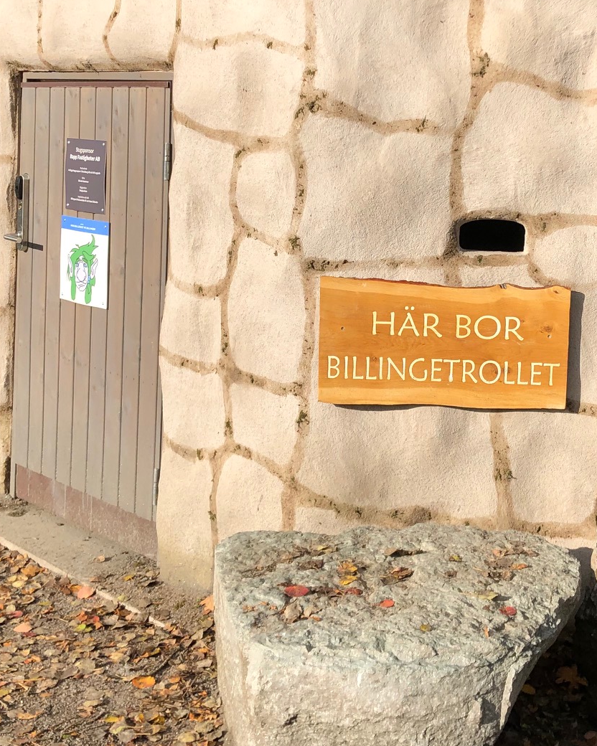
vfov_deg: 35.1
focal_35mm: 53
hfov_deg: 28.4
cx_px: 415
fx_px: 1171
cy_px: 268
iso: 20
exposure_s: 1/1715
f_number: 1.8
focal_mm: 3.99
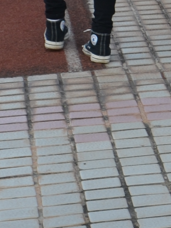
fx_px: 2096
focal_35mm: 318
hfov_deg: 4.6
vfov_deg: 6.2
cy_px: -72
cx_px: 319
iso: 200
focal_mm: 35
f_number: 7.1
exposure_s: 1/200
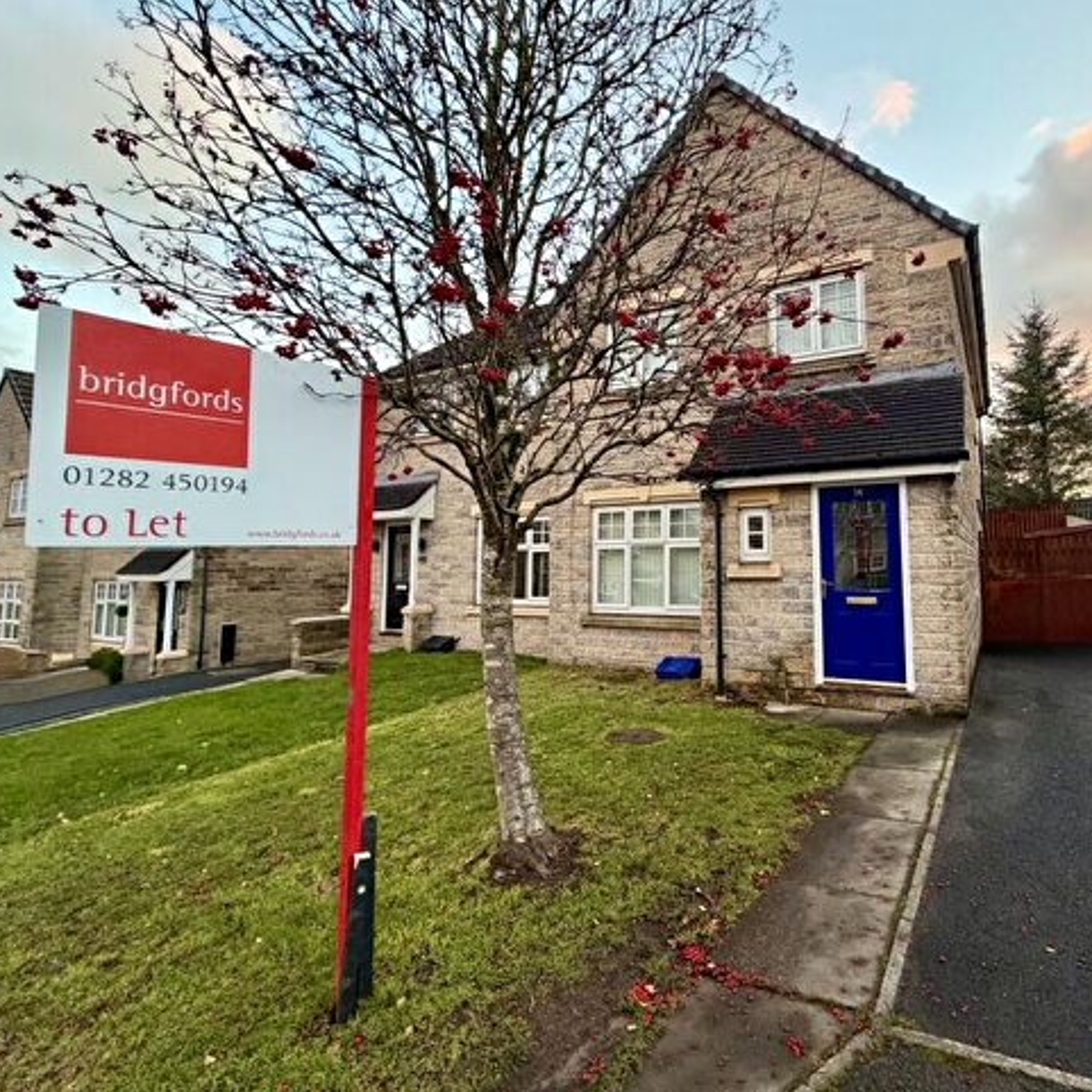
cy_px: 505
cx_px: 690
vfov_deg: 80.6
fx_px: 642
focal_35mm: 18
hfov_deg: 79.1
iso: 250
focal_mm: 2.22
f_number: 2.2
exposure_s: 1/121
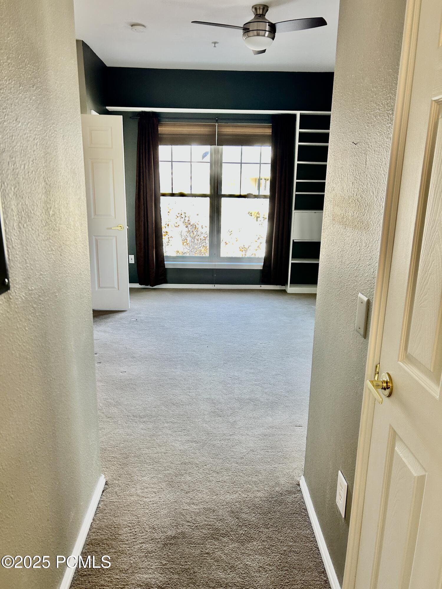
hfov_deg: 53.1
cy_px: 294
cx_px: 221
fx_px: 443
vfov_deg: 67.3
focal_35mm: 26
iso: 80
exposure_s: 1/60
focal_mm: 5.7
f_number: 1.5
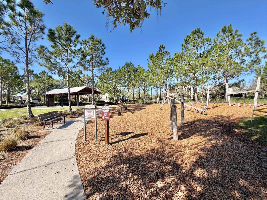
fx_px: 108
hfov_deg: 102.1
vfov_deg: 85.7
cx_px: 134
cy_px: 100
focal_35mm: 14
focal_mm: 2.22
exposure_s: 1/770
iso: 25
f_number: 2.2
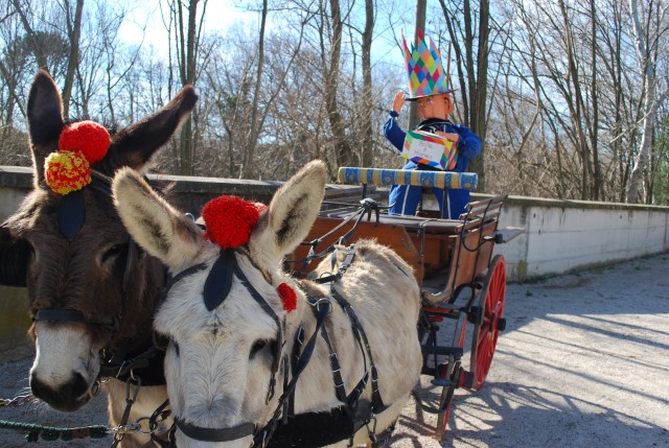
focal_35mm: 33
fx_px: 614
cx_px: 334
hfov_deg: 57.1
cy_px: 224
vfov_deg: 40.1
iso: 100
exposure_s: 1/160
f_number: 6.3
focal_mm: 22
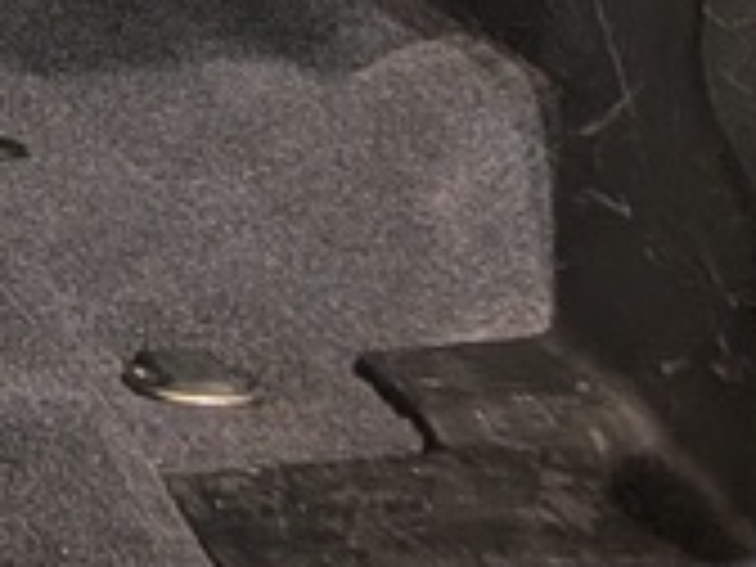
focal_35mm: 146
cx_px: -1084
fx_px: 3189
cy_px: -274
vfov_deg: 9.9
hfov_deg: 11.2
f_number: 1.7
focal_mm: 4.53
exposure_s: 1/25
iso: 92
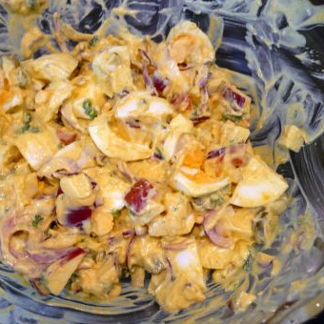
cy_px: 163
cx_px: 118
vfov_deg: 40.0
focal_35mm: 42
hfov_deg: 39.7
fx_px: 445
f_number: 2.8
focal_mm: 5.8
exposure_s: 1/30
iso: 125
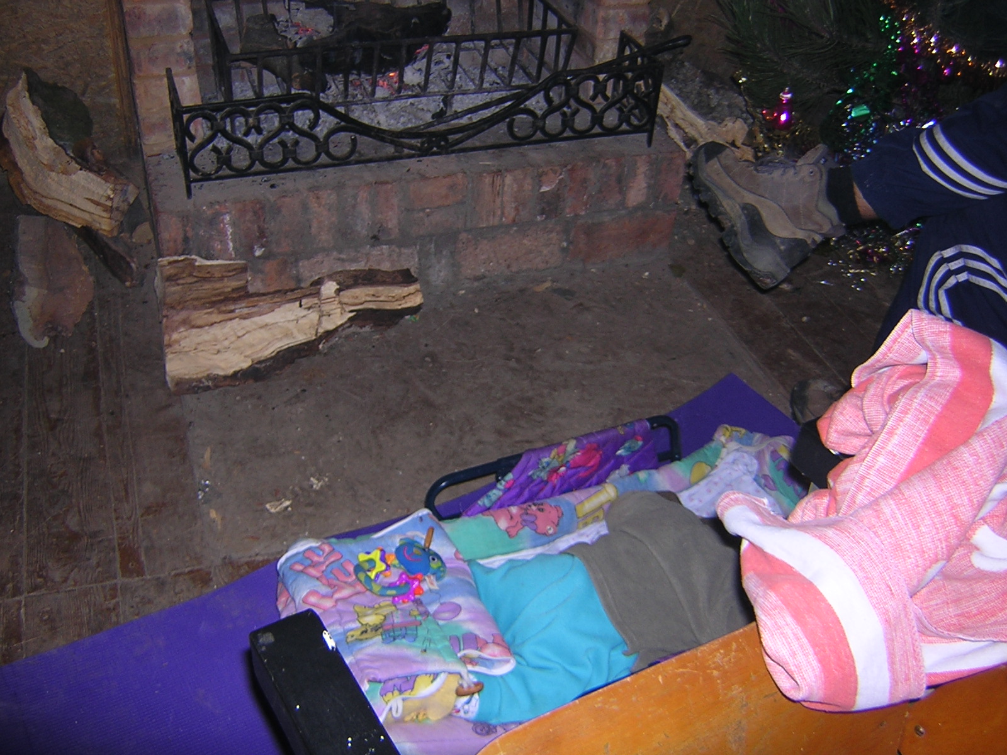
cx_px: 504
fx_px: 1047
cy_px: 378
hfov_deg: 51.4
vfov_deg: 39.7
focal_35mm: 36
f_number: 2.6
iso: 100
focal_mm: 4.7
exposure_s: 1/60.1
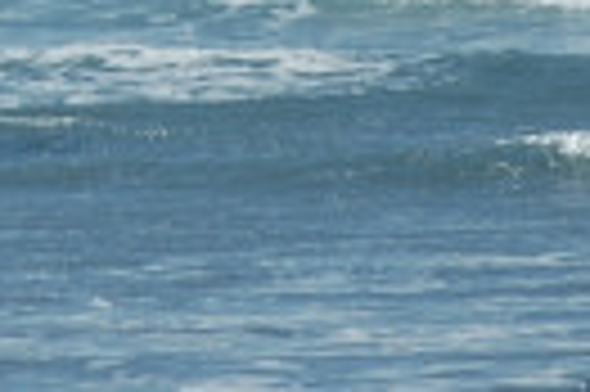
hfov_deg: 4.1
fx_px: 8251
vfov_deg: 2.7
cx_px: -117
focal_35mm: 504
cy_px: -520
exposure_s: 1/500
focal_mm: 55
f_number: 11
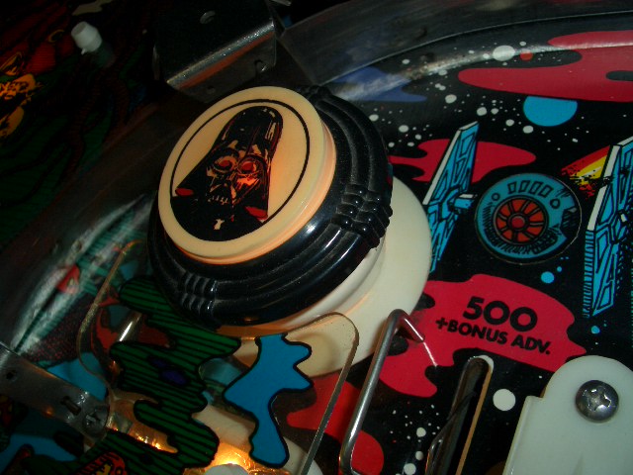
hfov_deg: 52.6
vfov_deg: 40.7
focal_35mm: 35
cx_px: 316
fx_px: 640
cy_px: 238
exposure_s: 1/60
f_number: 4.3
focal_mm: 5.8
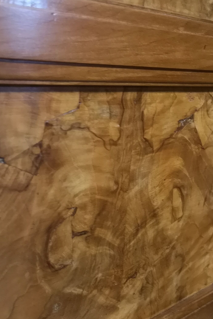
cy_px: 199
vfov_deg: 40.1
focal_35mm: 49
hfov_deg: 27.3
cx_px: 64
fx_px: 435
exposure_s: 1/16.7
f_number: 1.8
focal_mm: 5.58
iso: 800
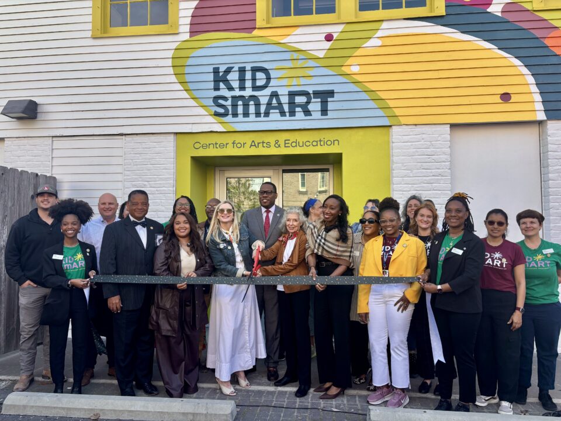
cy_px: 210
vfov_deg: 53.1
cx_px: 280
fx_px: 421
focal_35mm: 26
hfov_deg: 67.3
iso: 50
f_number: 1.6
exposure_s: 1/634
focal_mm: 5.96
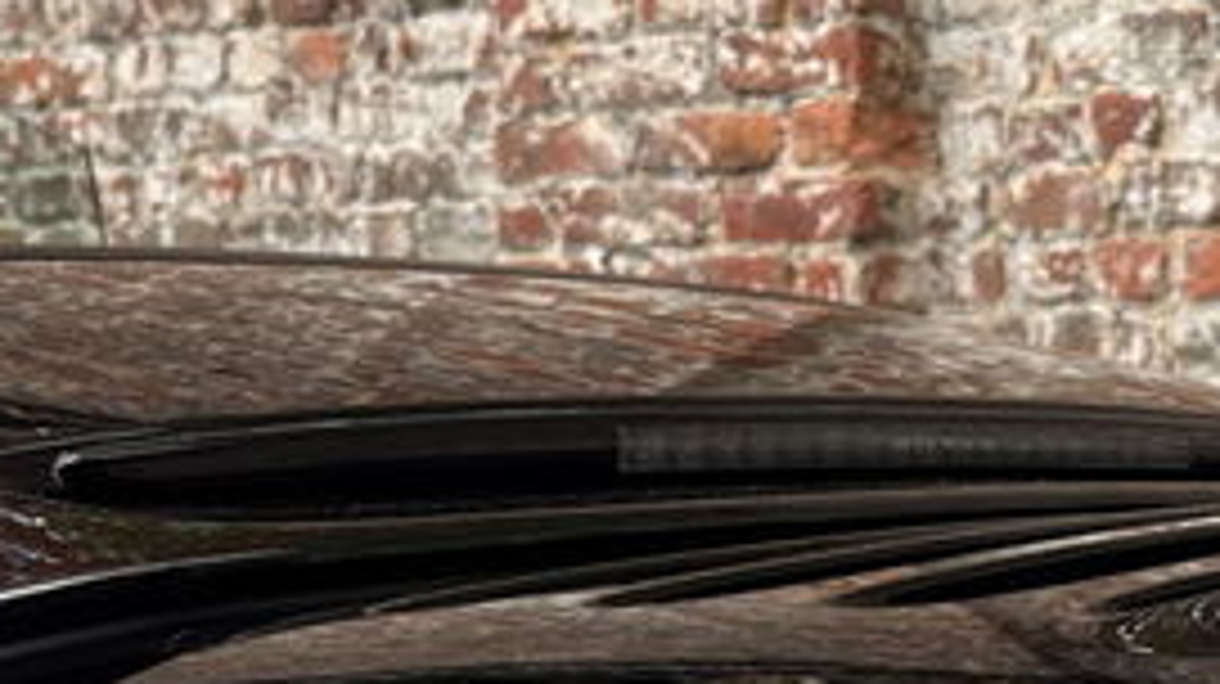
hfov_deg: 19.5
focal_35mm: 107
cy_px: 1030
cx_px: 1188
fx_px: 3459
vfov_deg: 10.9
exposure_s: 1/345
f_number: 1.6
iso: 50
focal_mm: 5.1
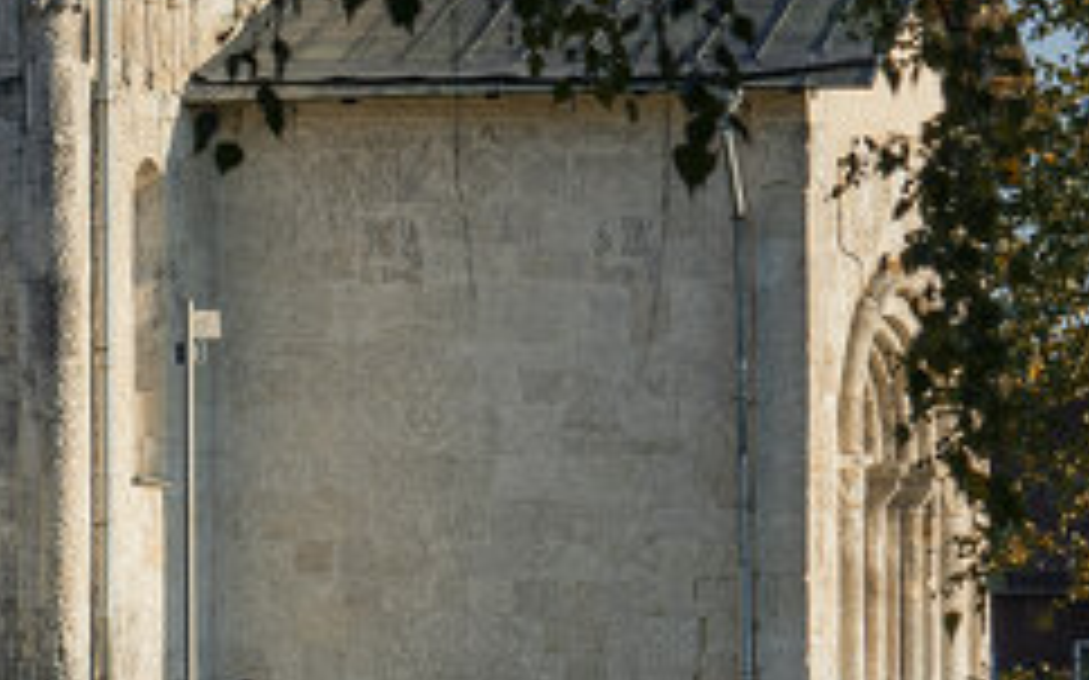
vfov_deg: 7.4
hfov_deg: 11.5
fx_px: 5251
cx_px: -387
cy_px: -68
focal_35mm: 177
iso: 200
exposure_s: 1/640
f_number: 5.6
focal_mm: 35
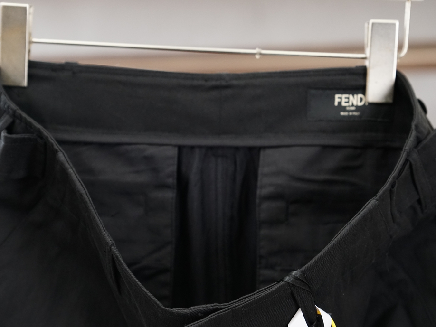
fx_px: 1197
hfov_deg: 20.6
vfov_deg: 15.6
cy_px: 165
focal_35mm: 95
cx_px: 207
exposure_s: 1/100
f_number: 4
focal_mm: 56
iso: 1600
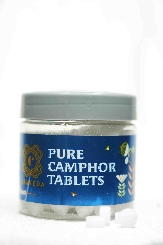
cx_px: 82
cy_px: 122
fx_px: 666
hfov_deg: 14.0
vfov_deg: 20.8
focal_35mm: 98
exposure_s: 1/100
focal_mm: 98
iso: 500
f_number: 4
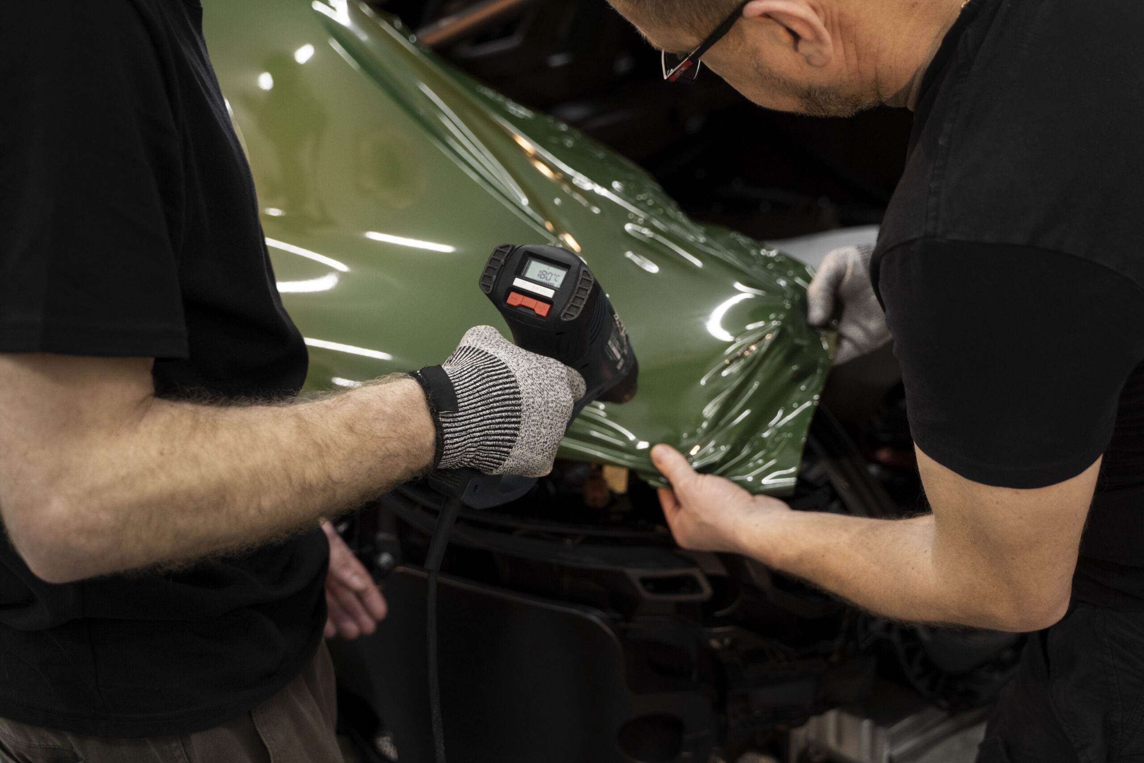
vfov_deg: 33.4
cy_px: 382
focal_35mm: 40
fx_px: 1271
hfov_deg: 48.5
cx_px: 572
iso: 2500
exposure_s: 1/320
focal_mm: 40
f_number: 3.2
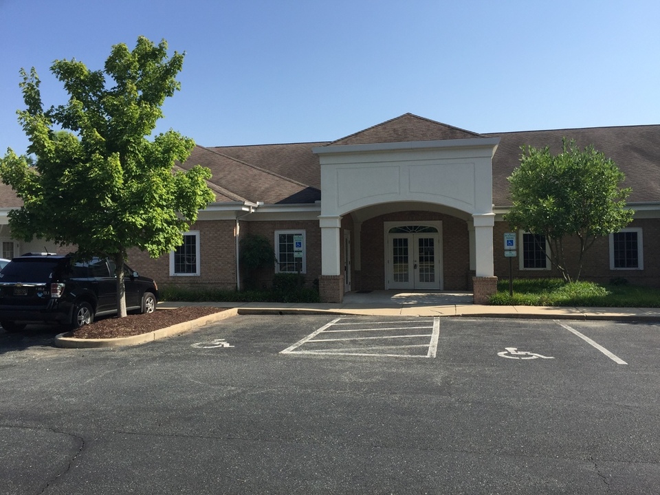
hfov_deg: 61.7
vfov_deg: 48.2
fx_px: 553
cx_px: 330
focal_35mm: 29
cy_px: 248
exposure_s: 1/1980
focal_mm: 4.15
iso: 32
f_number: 2.2
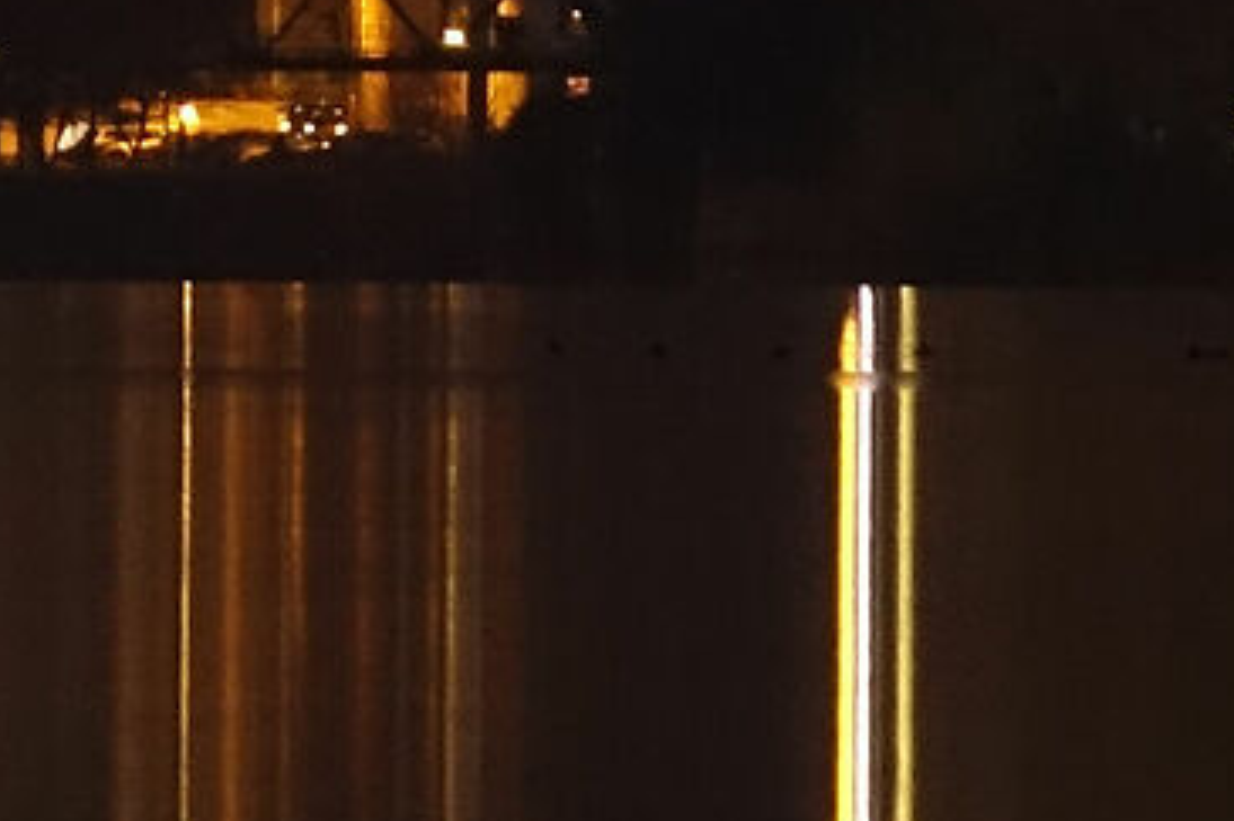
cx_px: -585
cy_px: -399
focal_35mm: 3401
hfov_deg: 0.6
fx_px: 116520
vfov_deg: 0.4
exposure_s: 2
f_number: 4
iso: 640
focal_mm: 189.74
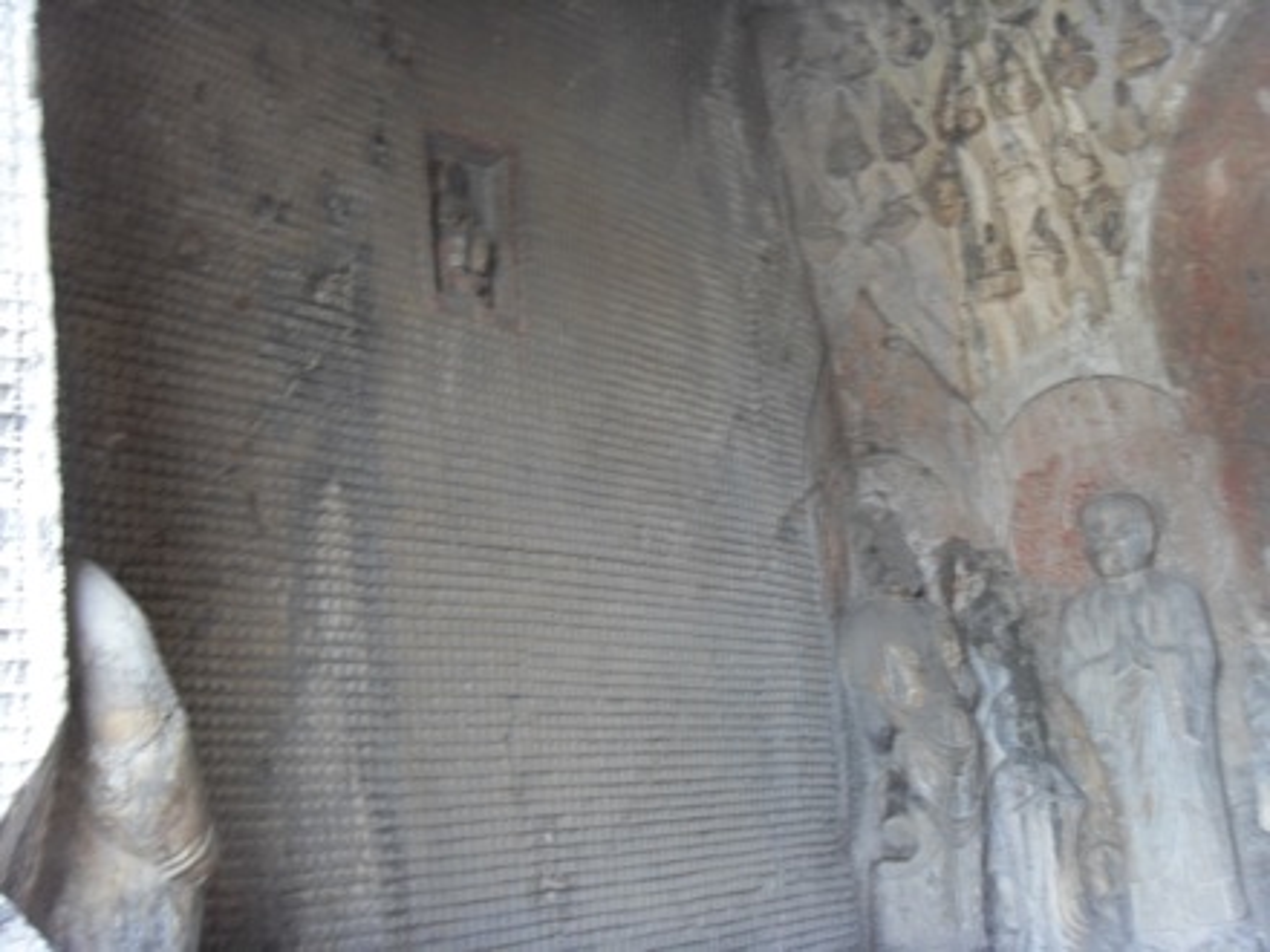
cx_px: 635
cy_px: 476
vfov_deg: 32.2
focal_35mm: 45
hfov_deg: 42.1
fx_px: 1651
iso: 200
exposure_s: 1/6
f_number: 3.7
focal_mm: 7.7
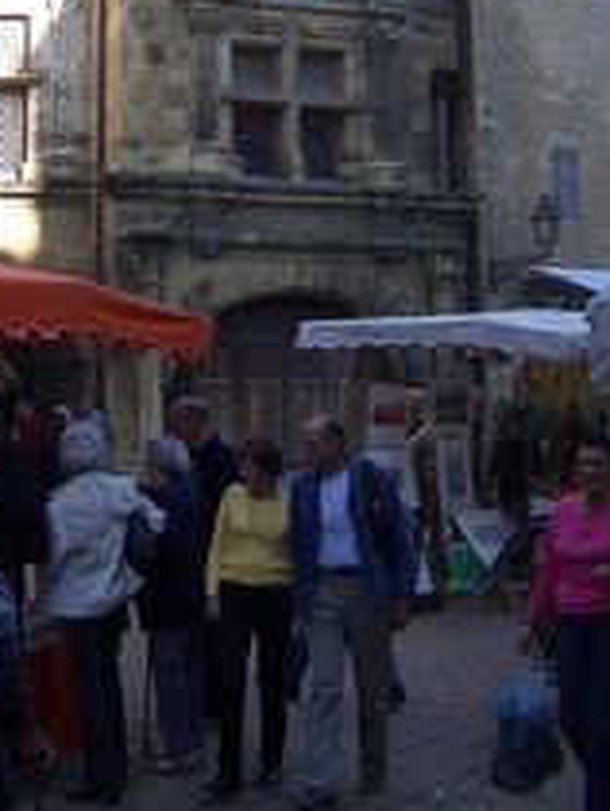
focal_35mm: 71
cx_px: 220
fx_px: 1665
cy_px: -2
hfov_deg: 20.7
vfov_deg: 26.0
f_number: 2.6
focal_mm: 5.8
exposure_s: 1/250
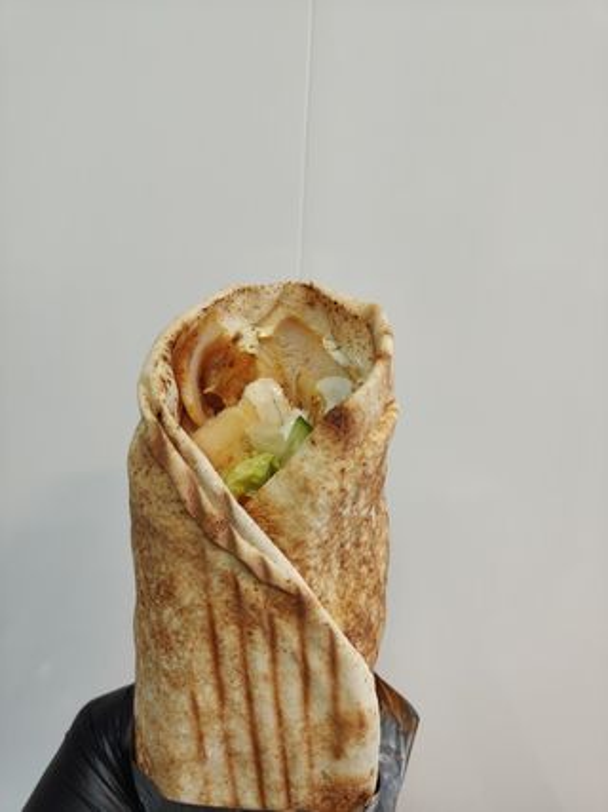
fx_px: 562
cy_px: 406
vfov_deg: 71.6
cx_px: 304
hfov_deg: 56.8
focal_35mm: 24
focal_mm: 5.59
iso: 250
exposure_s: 1/50
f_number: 1.8
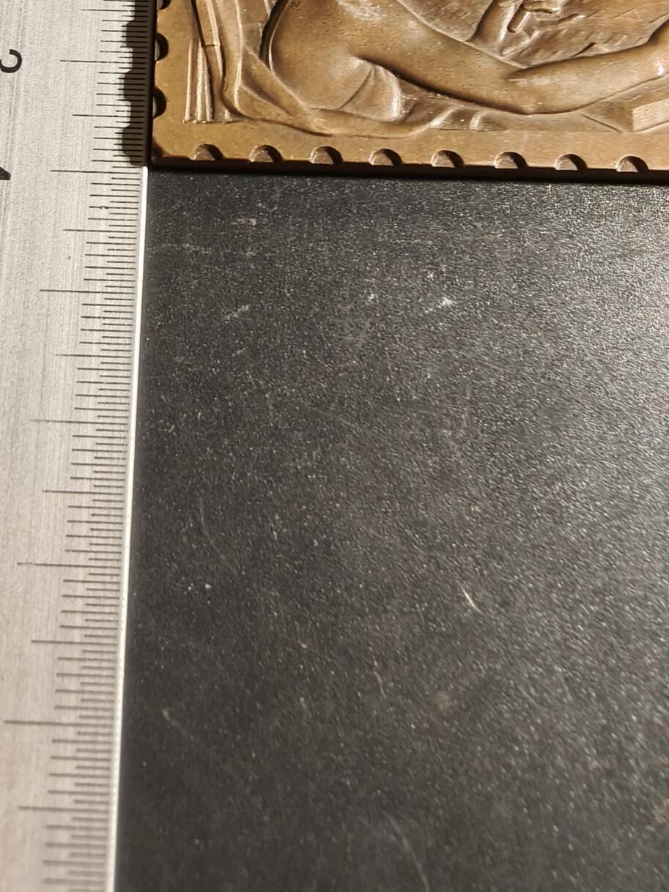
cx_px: 401
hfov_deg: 41.6
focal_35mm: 34
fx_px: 876
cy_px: 256
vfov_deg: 52.3
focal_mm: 2.32
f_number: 2
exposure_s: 1/70.9
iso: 200
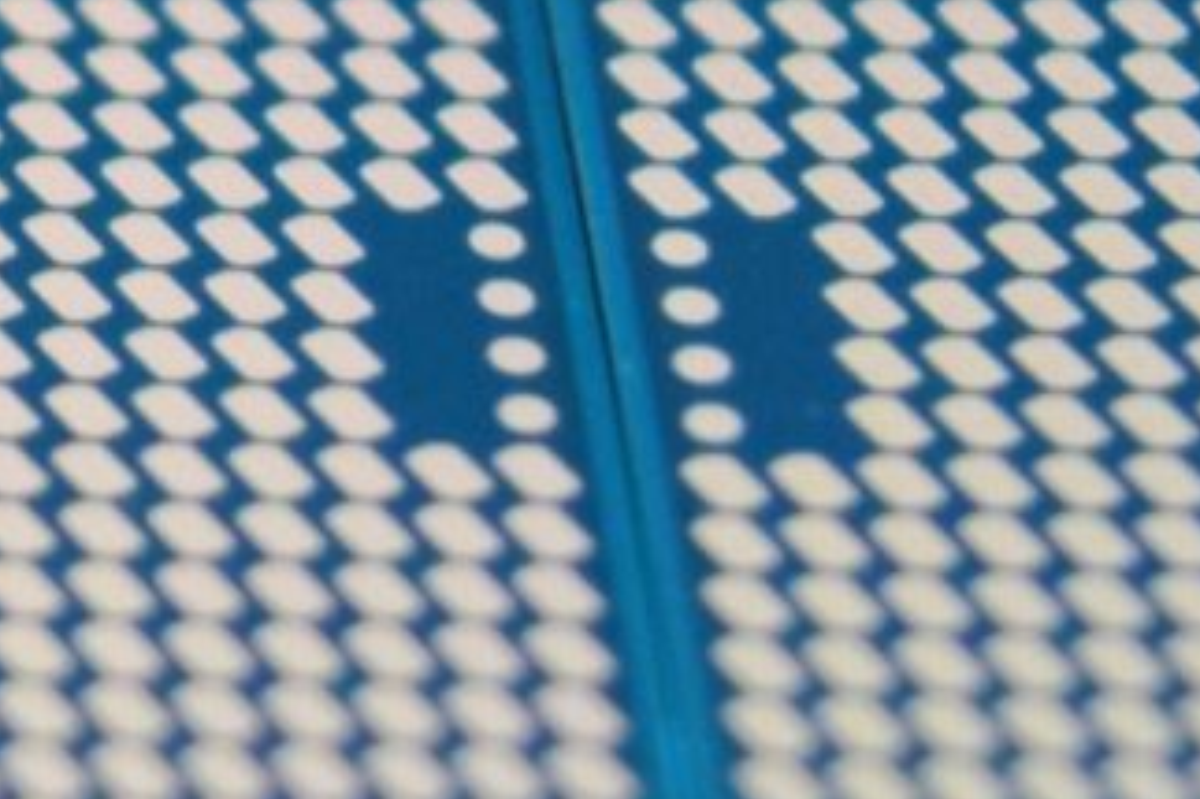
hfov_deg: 5.0
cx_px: -1404
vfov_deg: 3.4
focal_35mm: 401
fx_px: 13358
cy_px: 483
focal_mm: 45
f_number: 5
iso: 2000
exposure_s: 1/10
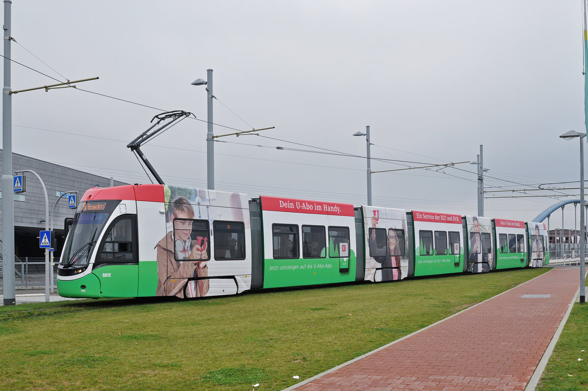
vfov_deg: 36.8
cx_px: 294
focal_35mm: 36
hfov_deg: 53.2
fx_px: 587
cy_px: 196
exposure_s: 1/250
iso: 320
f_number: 8
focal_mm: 24
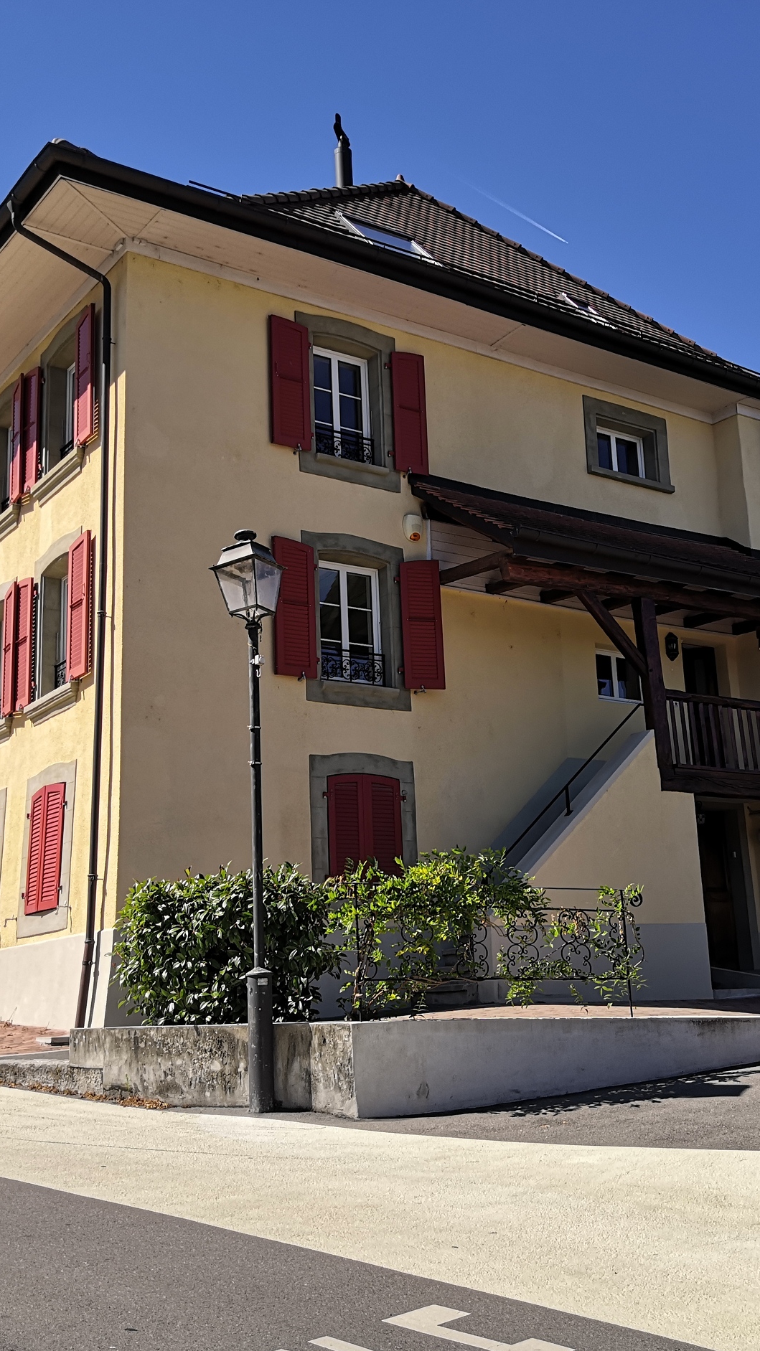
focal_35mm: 40
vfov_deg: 50.5
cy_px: 666
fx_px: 1433
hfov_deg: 29.6
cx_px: 464
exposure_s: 1/876
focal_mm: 3.95
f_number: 1.8
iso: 50
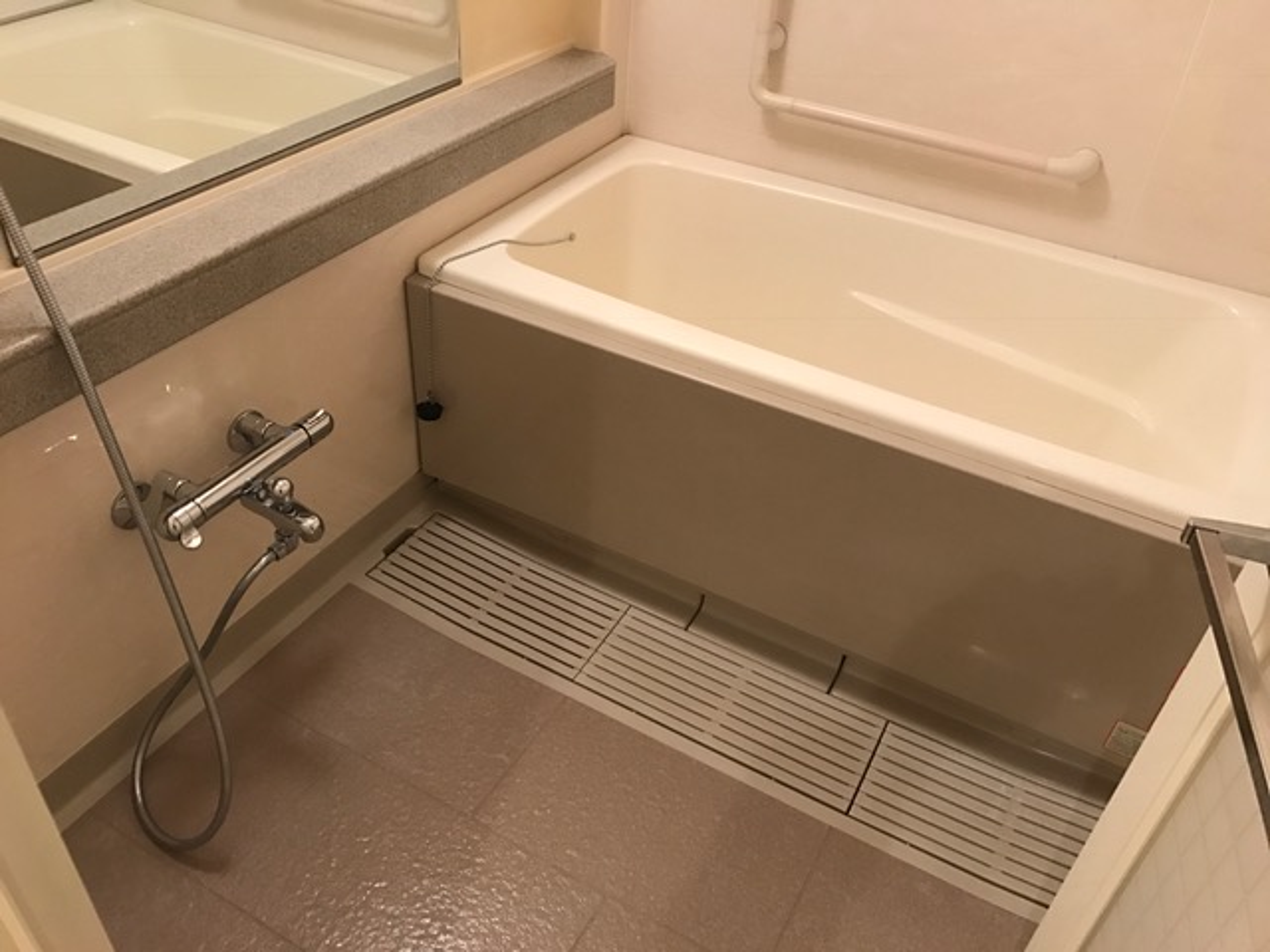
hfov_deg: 63.4
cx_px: 635
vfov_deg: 49.7
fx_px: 1027
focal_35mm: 28
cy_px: 476
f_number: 1.8
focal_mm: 3.99
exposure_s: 1/17
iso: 64
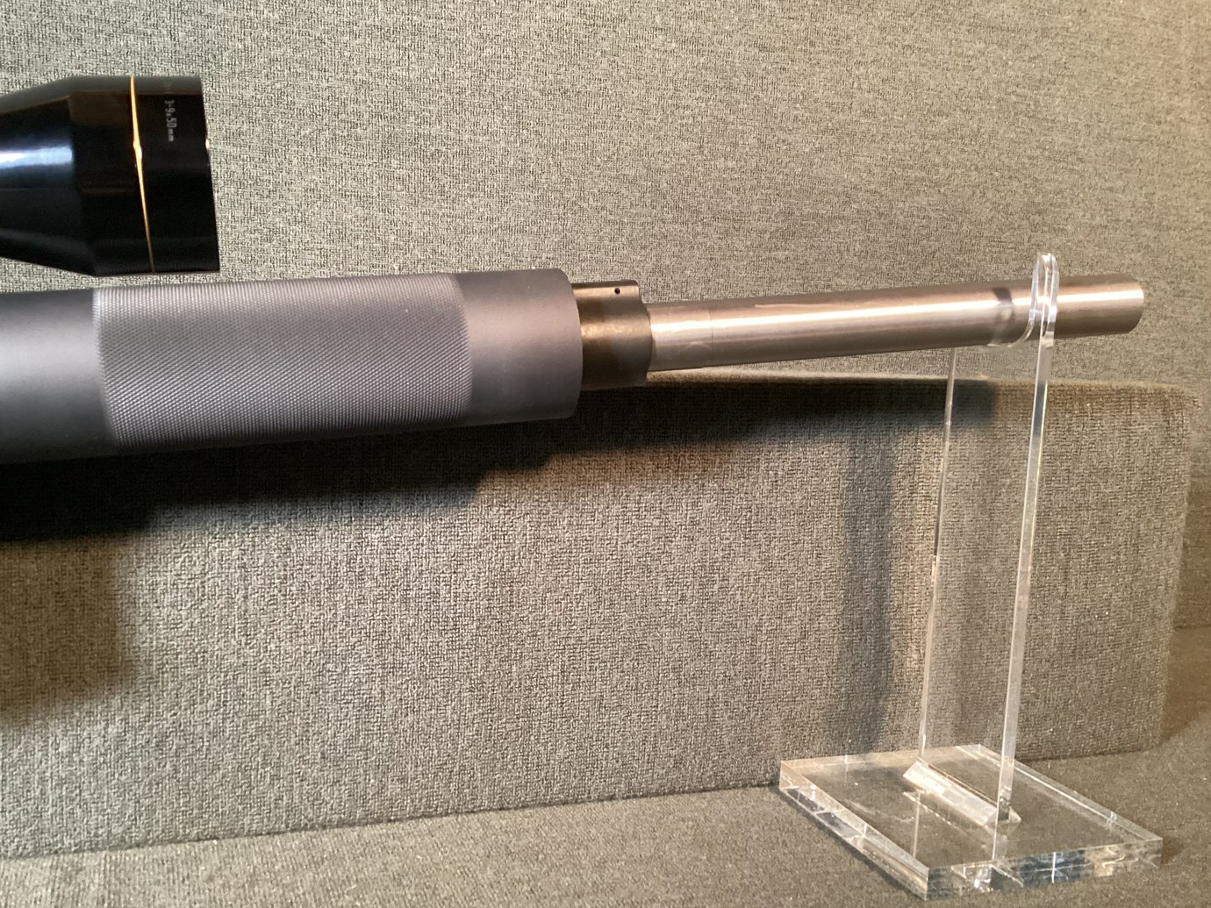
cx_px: 571
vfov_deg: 41.8
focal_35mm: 34
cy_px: 486
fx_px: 1189
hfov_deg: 53.9
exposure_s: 1/33
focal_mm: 3.3
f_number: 2.4
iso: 400
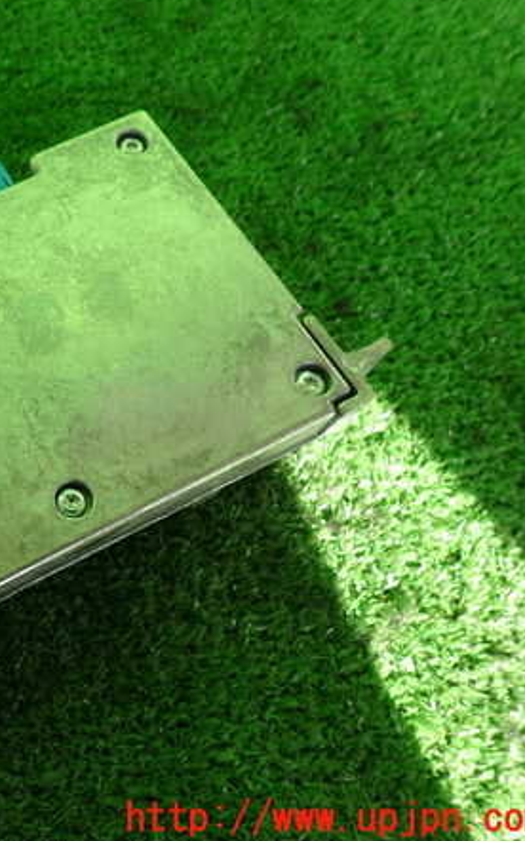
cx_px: -15
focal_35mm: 36
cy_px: 415
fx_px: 825
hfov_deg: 32.2
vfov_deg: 54.0
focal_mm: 4.5
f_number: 2.8
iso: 100
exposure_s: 1/160
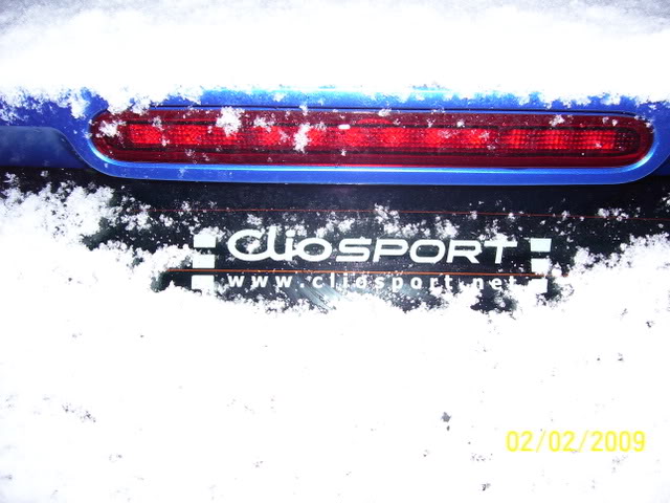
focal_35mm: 34
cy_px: 252
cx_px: 335
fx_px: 658
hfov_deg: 54.0
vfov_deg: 41.8
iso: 125
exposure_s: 1/60
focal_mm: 5.6
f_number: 2.7
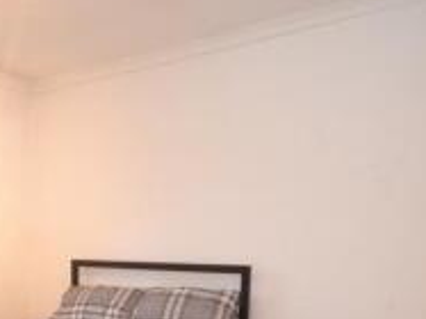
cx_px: 89
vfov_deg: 30.4
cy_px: 325
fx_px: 541
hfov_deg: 41.2
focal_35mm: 44
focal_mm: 12
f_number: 4.5
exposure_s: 1/60
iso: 2800
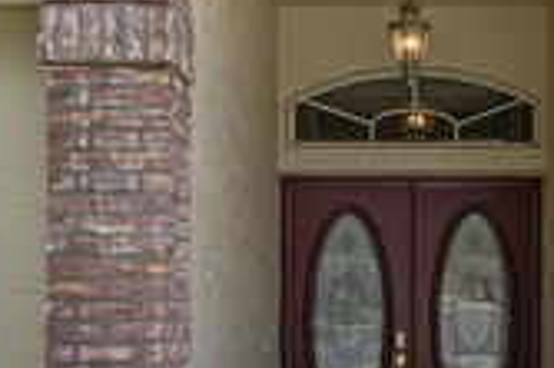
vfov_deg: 19.4
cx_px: 435
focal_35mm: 69
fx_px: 1061
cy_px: 325
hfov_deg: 28.7
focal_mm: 16
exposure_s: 1/500
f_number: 8
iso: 320
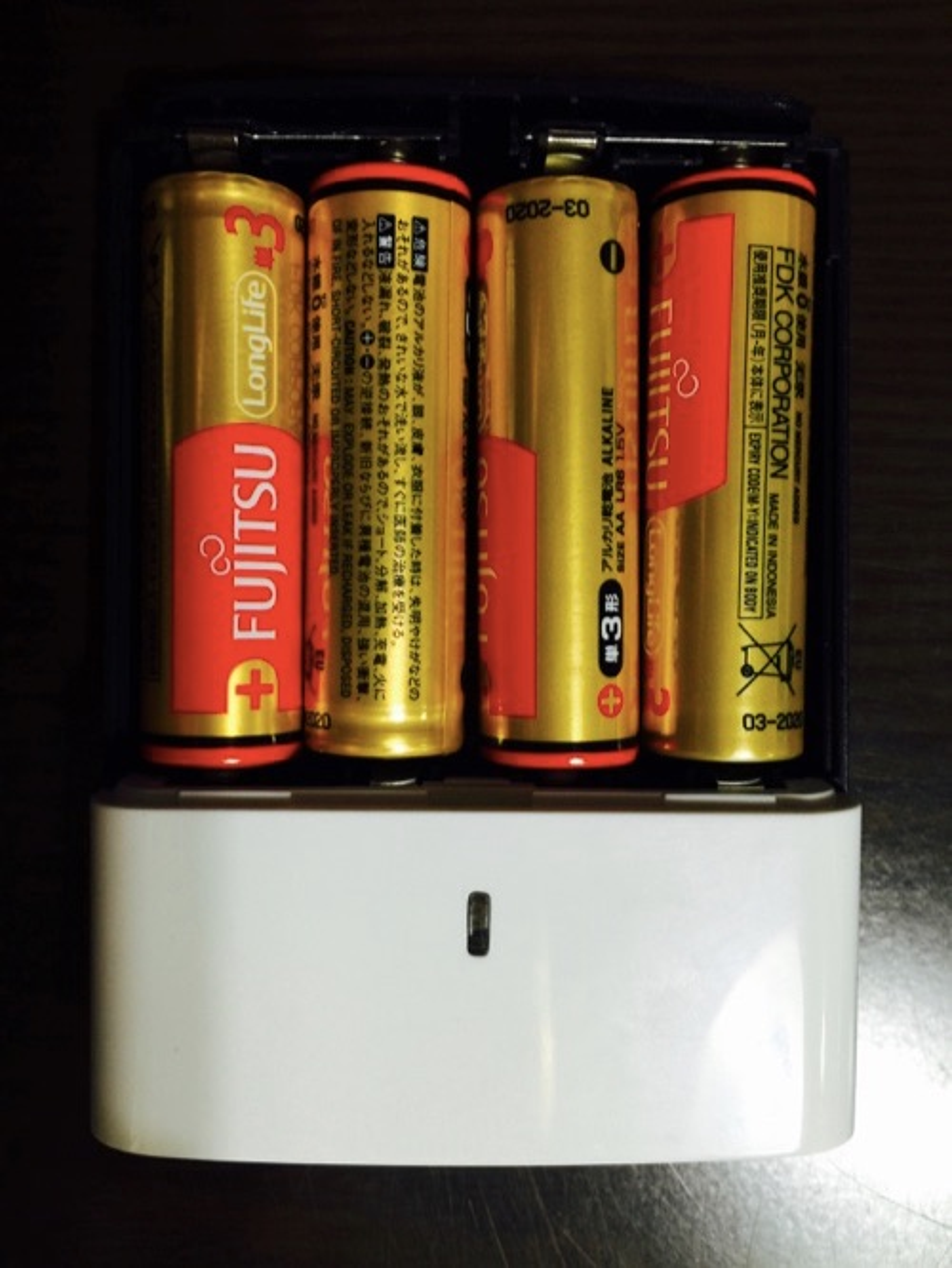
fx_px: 1063
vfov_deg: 61.6
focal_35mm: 29
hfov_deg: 48.3
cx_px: 476
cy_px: 634
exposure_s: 1/15
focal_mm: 4.15
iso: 40
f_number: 2.2
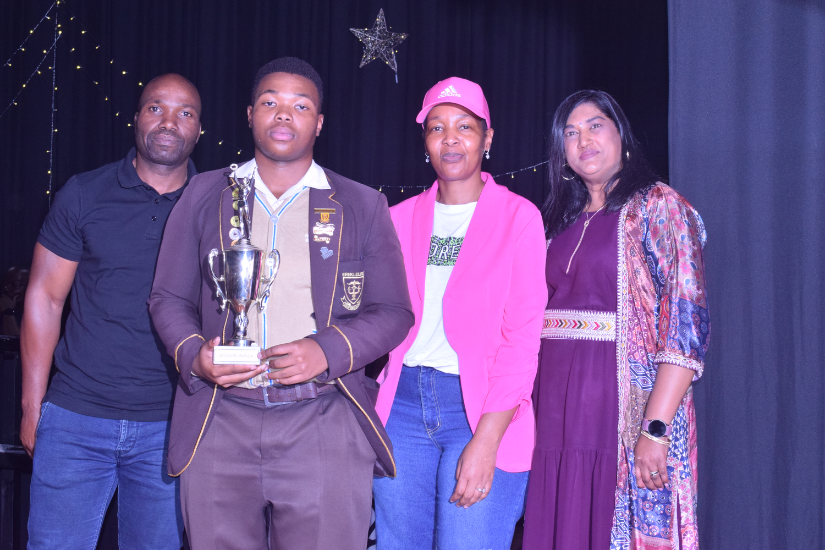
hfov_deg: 29.9
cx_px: 412
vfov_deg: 20.2
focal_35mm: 68
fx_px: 1547
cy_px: 275
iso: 1000
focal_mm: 45
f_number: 8
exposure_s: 1/60
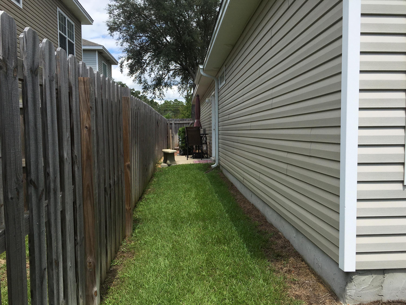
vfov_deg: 48.2
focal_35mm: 29
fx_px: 340
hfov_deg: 61.7
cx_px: 203
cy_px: 152
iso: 25
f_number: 2.2
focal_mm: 4.15
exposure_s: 1/2959
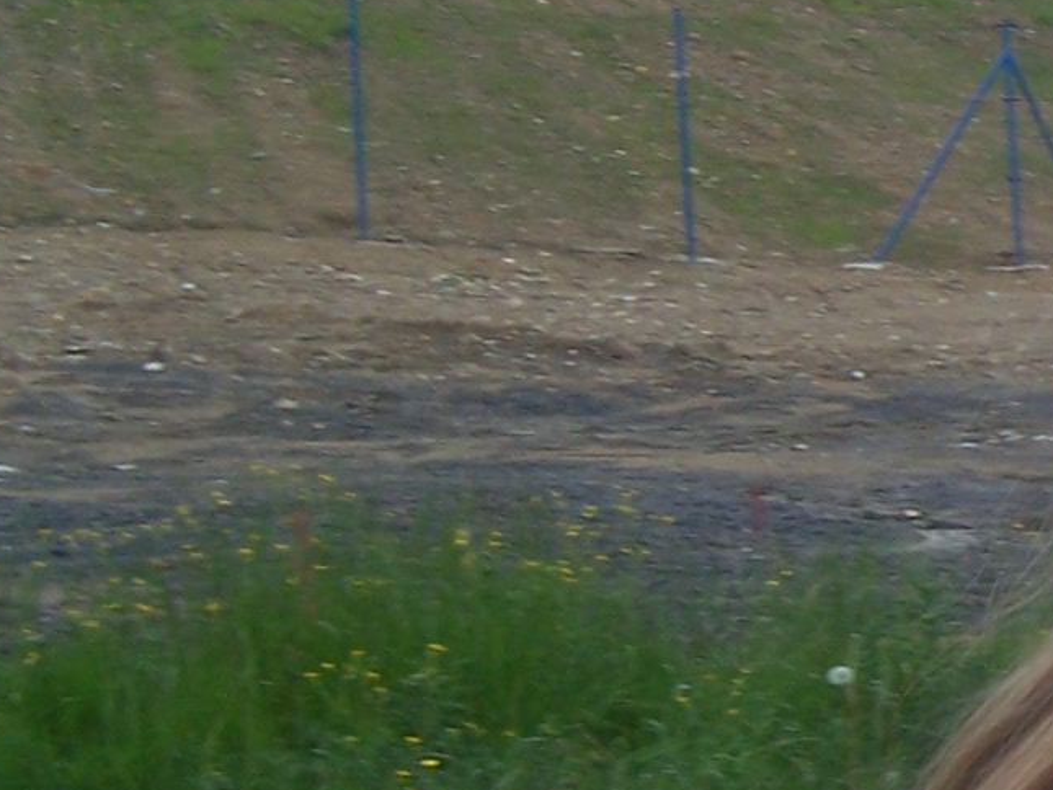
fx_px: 3286
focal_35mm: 108
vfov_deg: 13.7
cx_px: 1546
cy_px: 344
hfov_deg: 16.7
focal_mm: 5.6
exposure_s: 1/250
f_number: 5.6
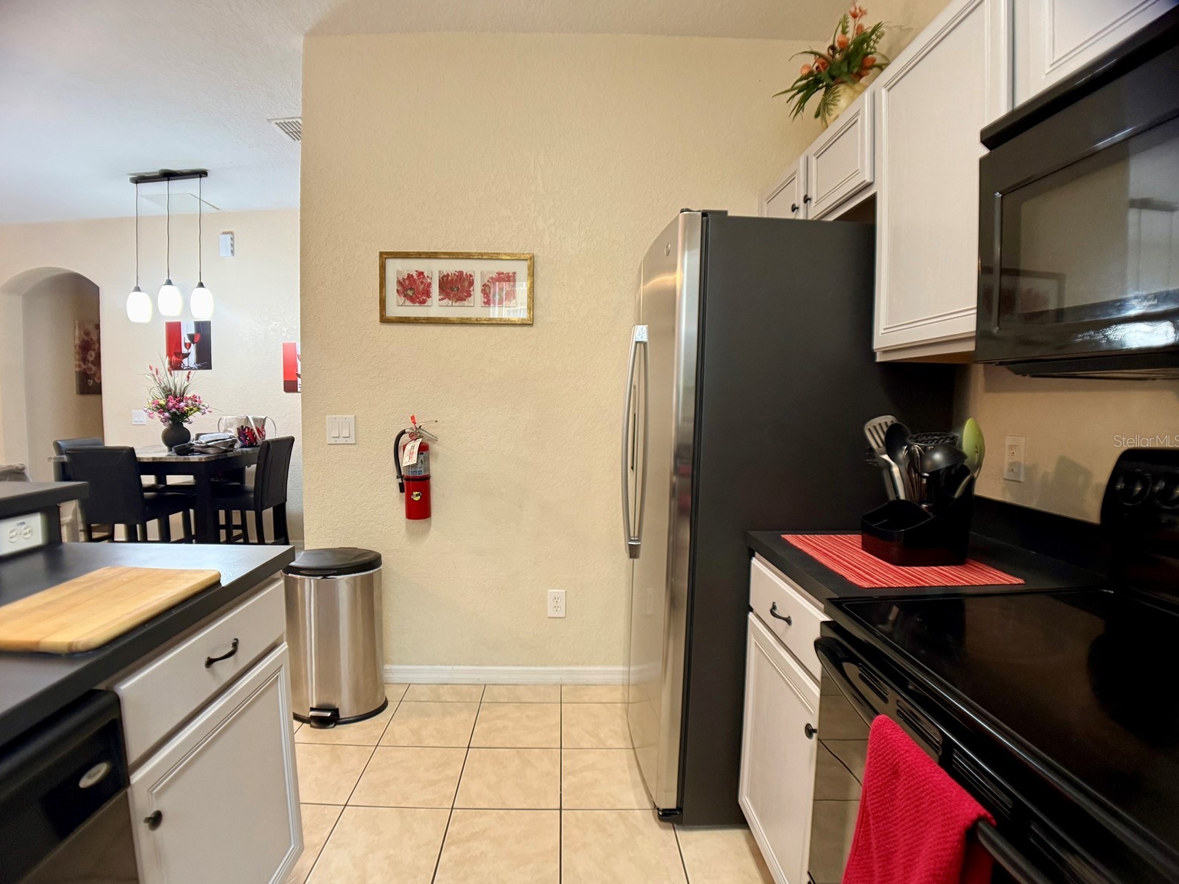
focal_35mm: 25
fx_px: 851
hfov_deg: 69.4
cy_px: 440
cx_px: 572
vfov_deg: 54.9
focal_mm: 6.76
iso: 400
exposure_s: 1/60
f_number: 1.78
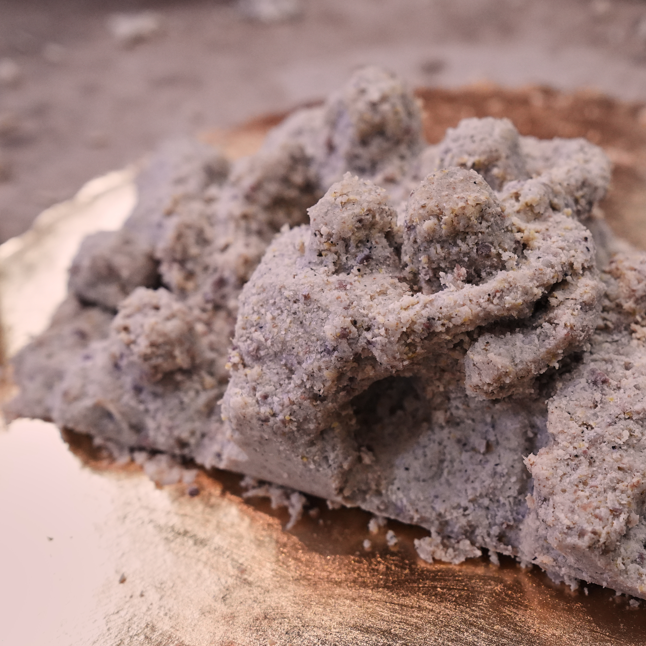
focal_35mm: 76
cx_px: 513
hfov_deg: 22.5
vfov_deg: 22.8
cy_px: 339
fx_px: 1605
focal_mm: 56
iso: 2500
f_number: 4.5
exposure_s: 1/250
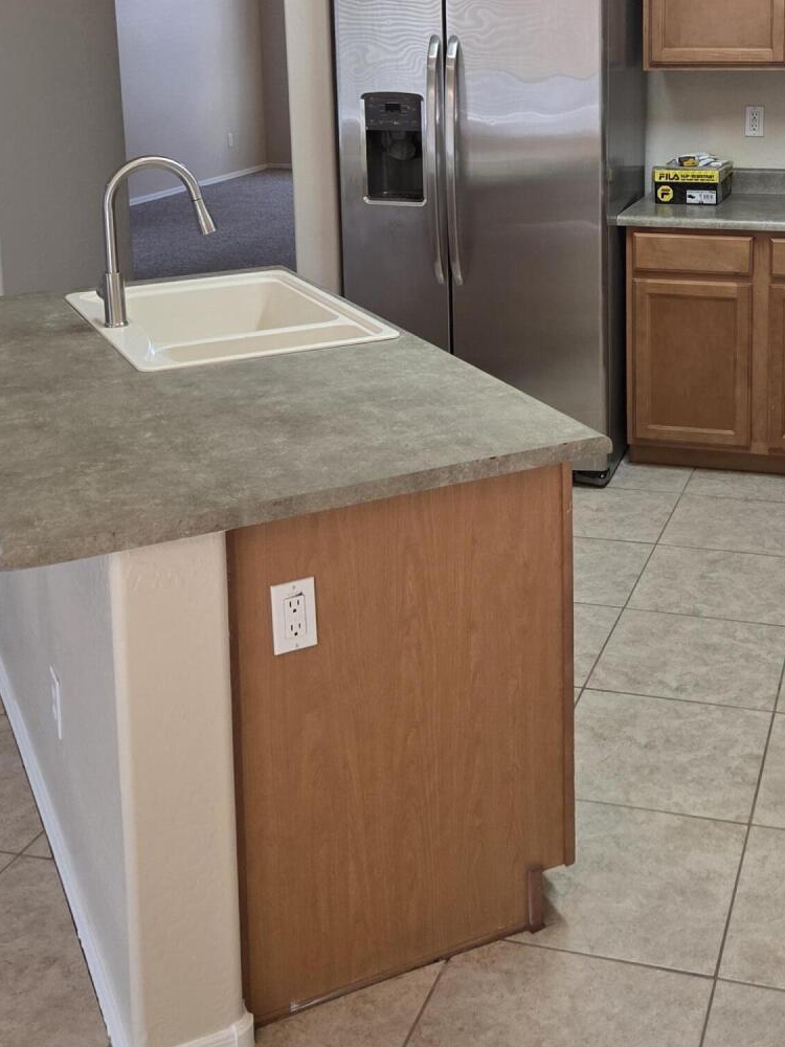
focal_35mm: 46
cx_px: 555
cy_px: 210
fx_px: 1391
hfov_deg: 31.1
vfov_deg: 39.6
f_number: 1.8
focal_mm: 5.4
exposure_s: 1/120
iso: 200
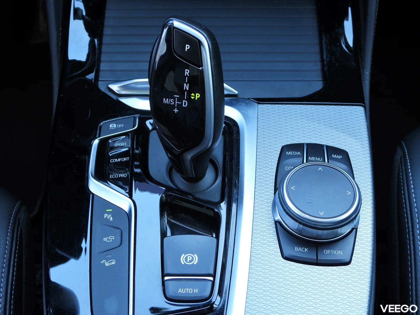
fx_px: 607
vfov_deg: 29.1
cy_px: 158
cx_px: 210
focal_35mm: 50
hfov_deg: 38.2
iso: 160
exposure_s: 1/30
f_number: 3.2
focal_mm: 9
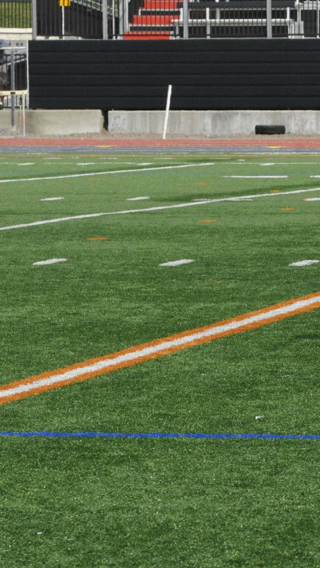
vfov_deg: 8.4
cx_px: 436
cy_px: 291
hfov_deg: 4.7
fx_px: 3860
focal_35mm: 256
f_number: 10
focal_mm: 105
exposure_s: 1/2000
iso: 1600
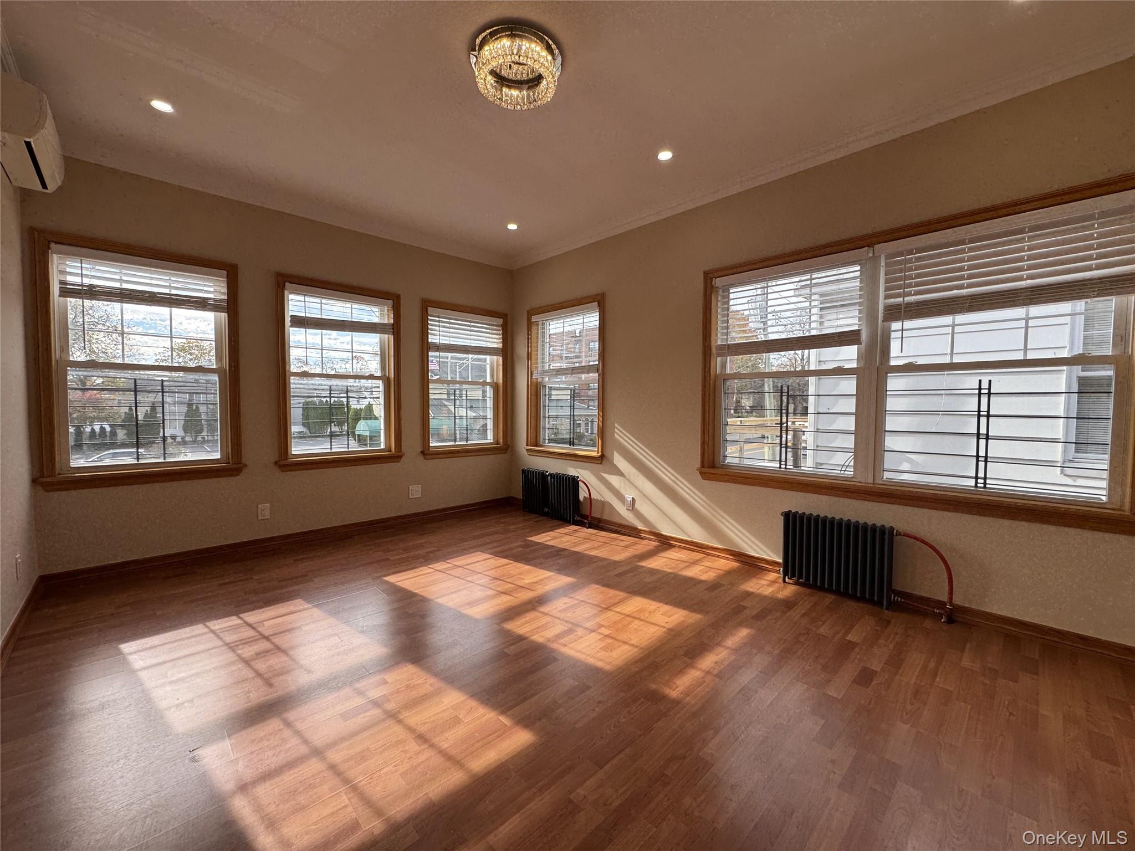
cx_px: 568
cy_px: 426
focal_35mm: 14
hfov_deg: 102.1
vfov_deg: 85.7
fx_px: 459
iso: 40
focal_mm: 2.22
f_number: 2.2
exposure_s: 1/297
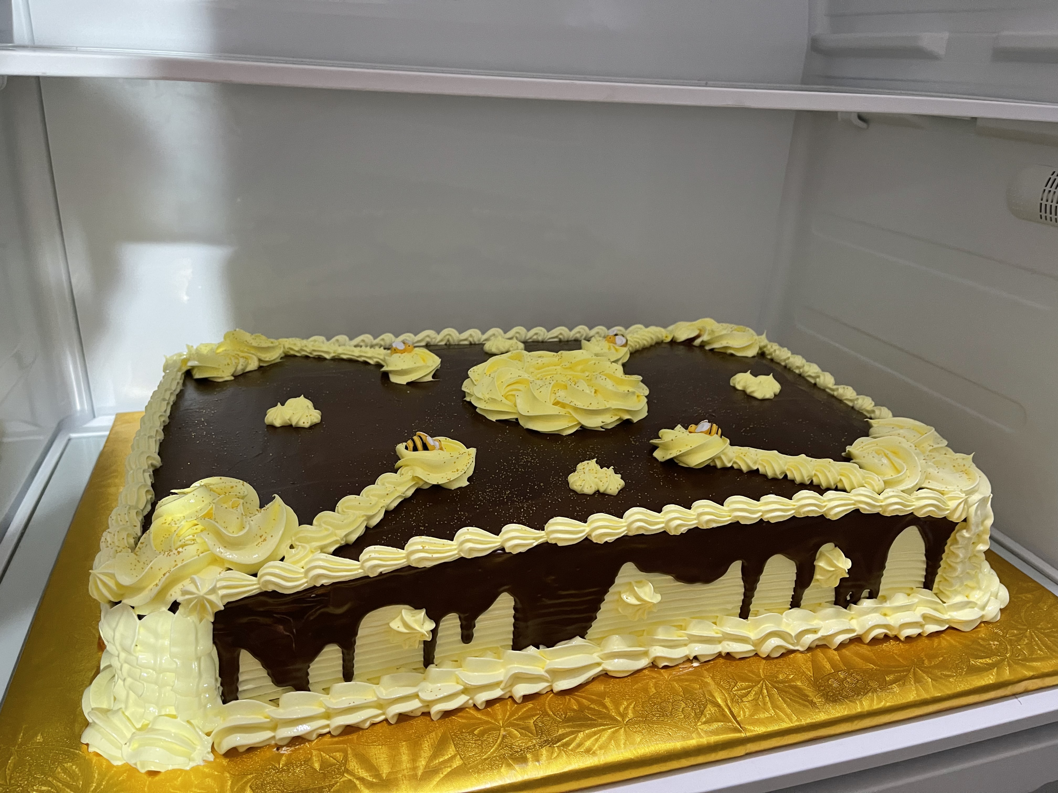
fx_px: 795
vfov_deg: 53.1
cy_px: 396
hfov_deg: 67.3
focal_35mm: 26
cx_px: 529
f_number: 1.6
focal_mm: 5.1
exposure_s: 1/40
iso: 400
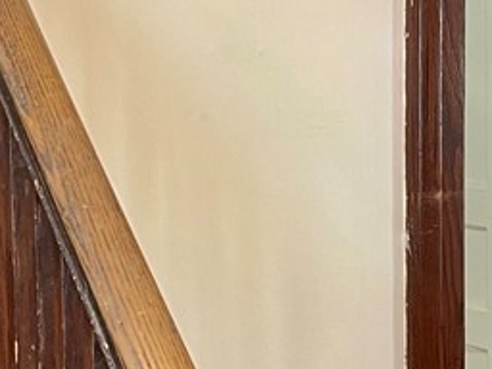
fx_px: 1478
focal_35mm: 104
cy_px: 154
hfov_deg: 18.5
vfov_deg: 14.2
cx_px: 19
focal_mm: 5.7
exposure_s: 1/60
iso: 125
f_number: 1.5
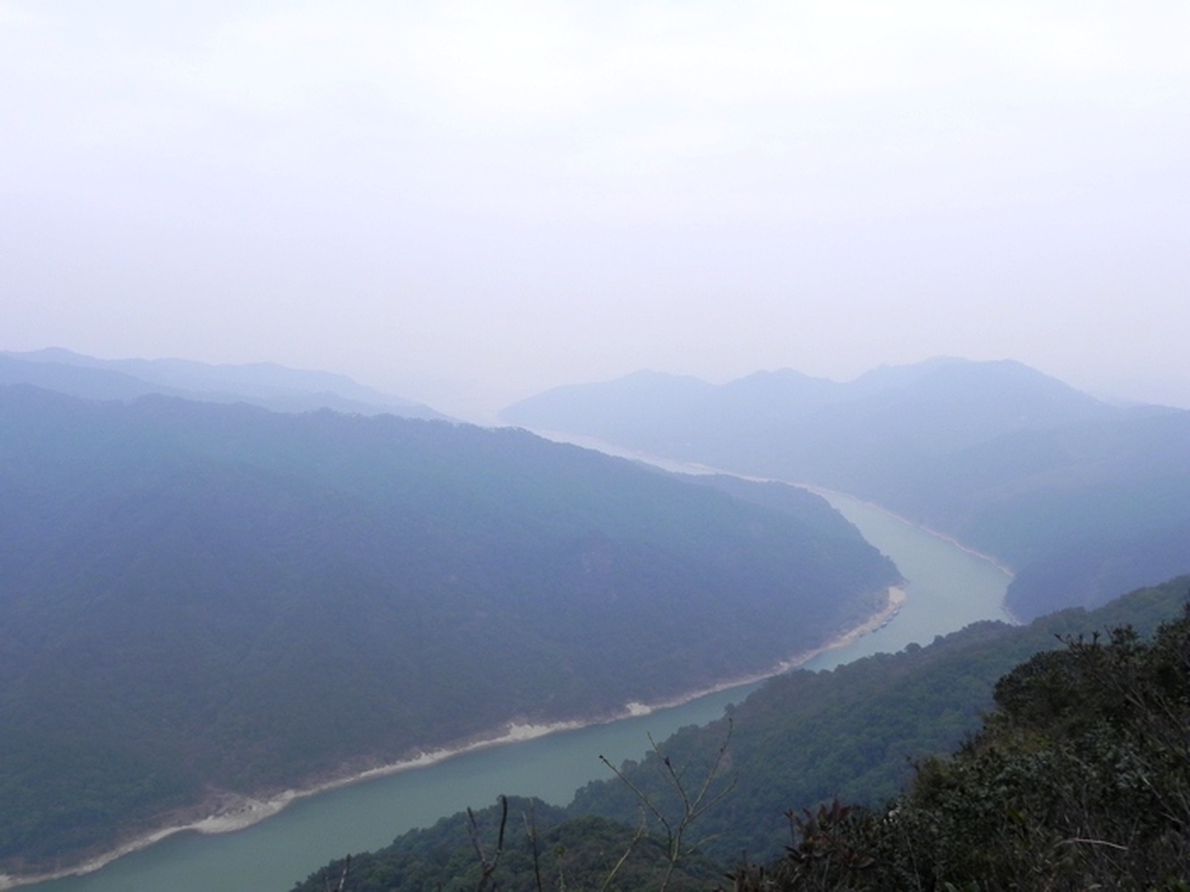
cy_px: 446
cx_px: 595
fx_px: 1134
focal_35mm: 33
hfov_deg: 55.4
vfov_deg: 42.9
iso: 160
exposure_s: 1/341
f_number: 6.3
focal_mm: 5.9
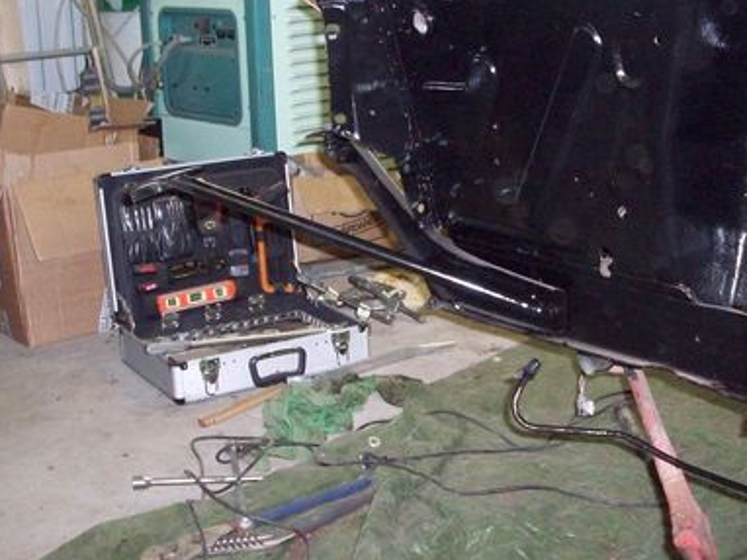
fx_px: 1337
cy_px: 294
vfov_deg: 23.6
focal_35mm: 62
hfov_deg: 30.9
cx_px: 512
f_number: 2.8
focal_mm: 6.2
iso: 200
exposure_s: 1/45
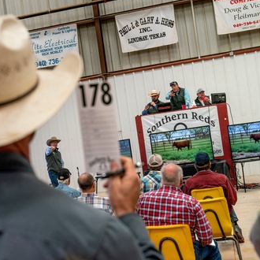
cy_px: 130
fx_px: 493
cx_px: 92
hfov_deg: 29.4
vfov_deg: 29.6
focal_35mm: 58
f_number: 4.5
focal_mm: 44
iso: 320
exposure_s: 1/125
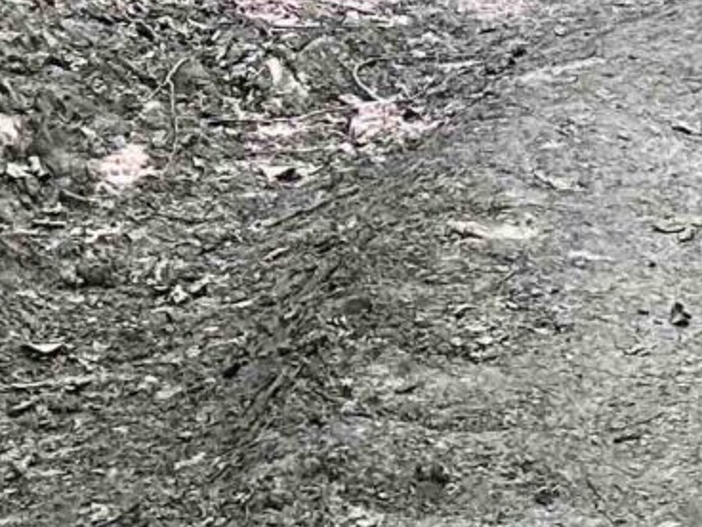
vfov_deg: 8.5
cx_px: 1406
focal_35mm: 167
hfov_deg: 10.8
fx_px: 3387
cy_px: -496
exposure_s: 1/60
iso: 250
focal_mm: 6.86
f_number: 1.78
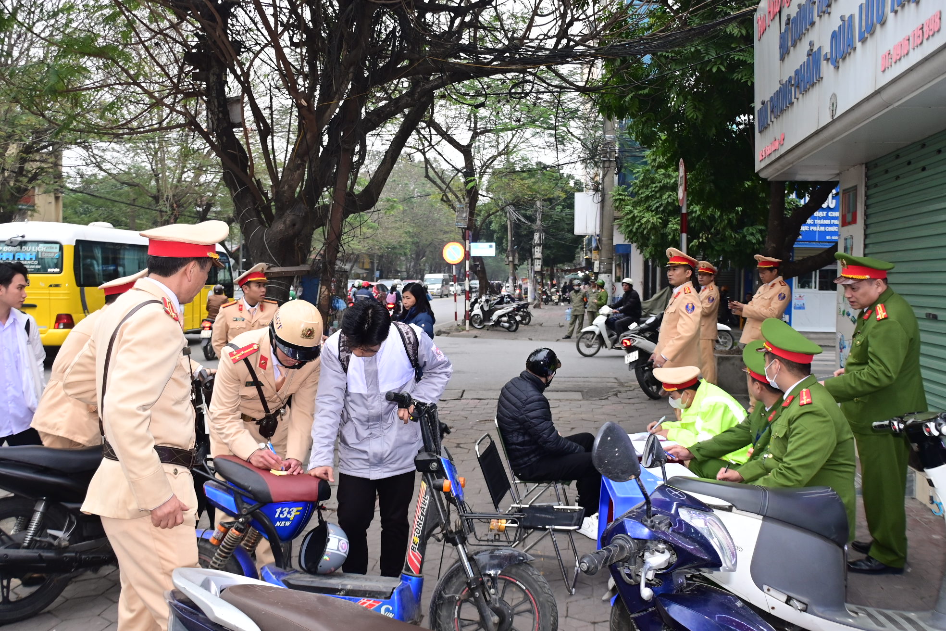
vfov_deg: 43.6
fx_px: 788
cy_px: 316
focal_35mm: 30
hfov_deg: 61.9
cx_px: 473
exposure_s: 1/200
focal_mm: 20
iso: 400
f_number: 3.5
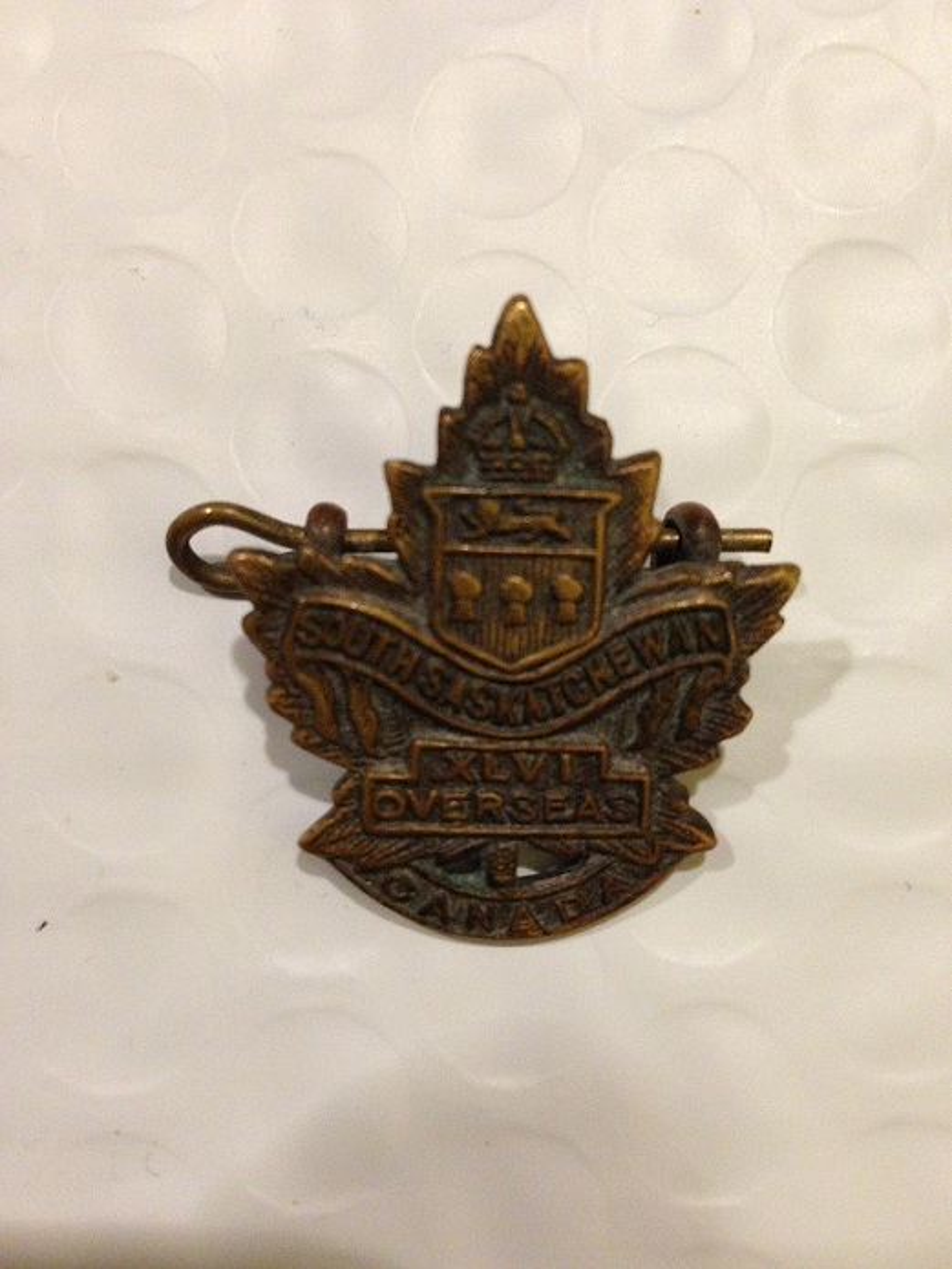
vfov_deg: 55.3
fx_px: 1209
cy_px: 634
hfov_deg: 43.0
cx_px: 476
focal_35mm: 33
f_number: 2.4
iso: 400
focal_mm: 4.13
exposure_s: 1/20
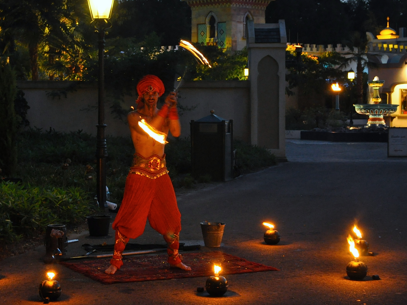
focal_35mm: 86
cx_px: 136
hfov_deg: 22.7
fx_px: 1011
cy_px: 115
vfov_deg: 17.1
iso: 1600
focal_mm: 40
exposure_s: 1/10
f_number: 5.3
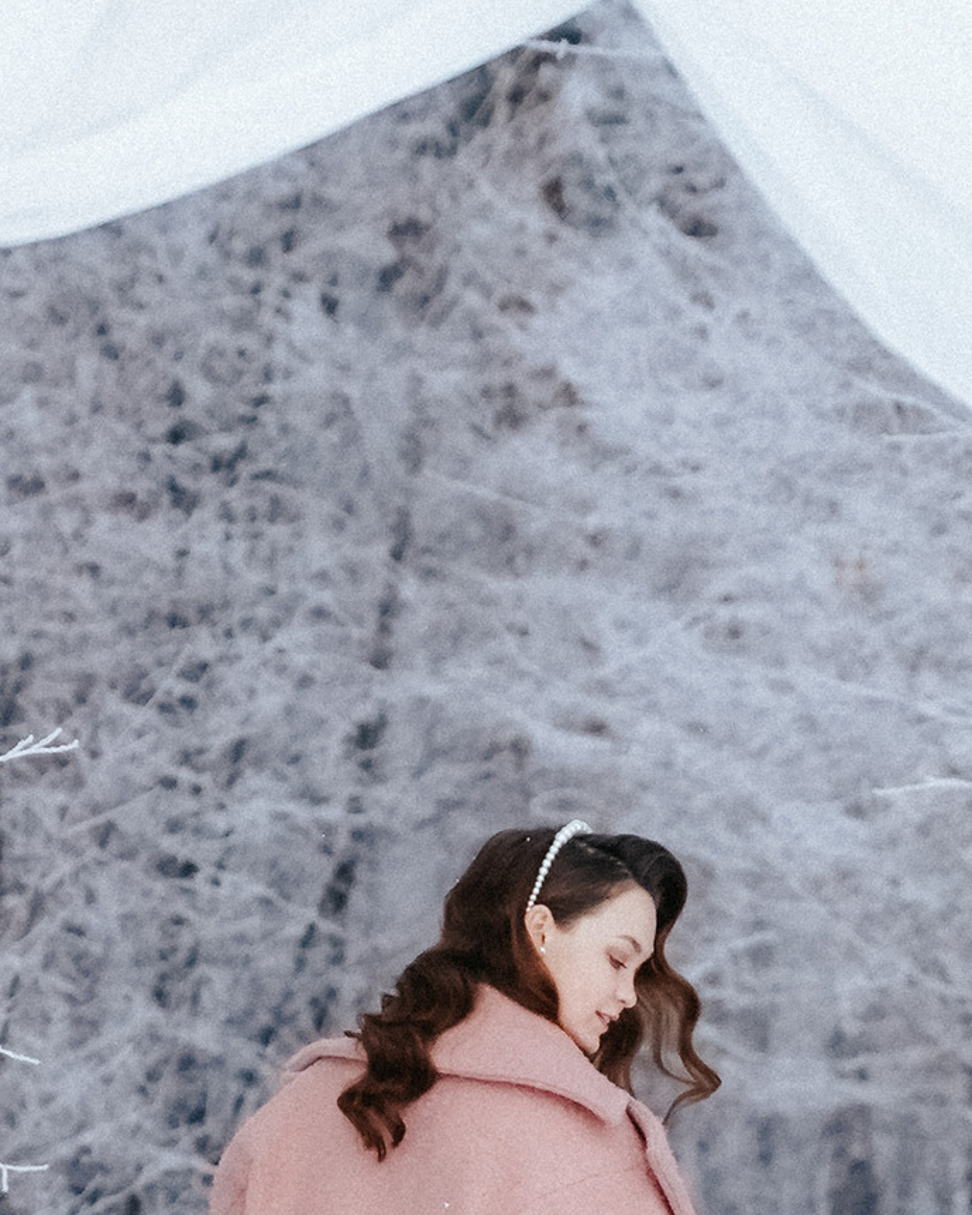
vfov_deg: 9.4
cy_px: 1071
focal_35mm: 205
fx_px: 7370
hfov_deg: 7.5
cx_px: 449
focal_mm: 49
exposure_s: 1/3200
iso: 1600
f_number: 2.8
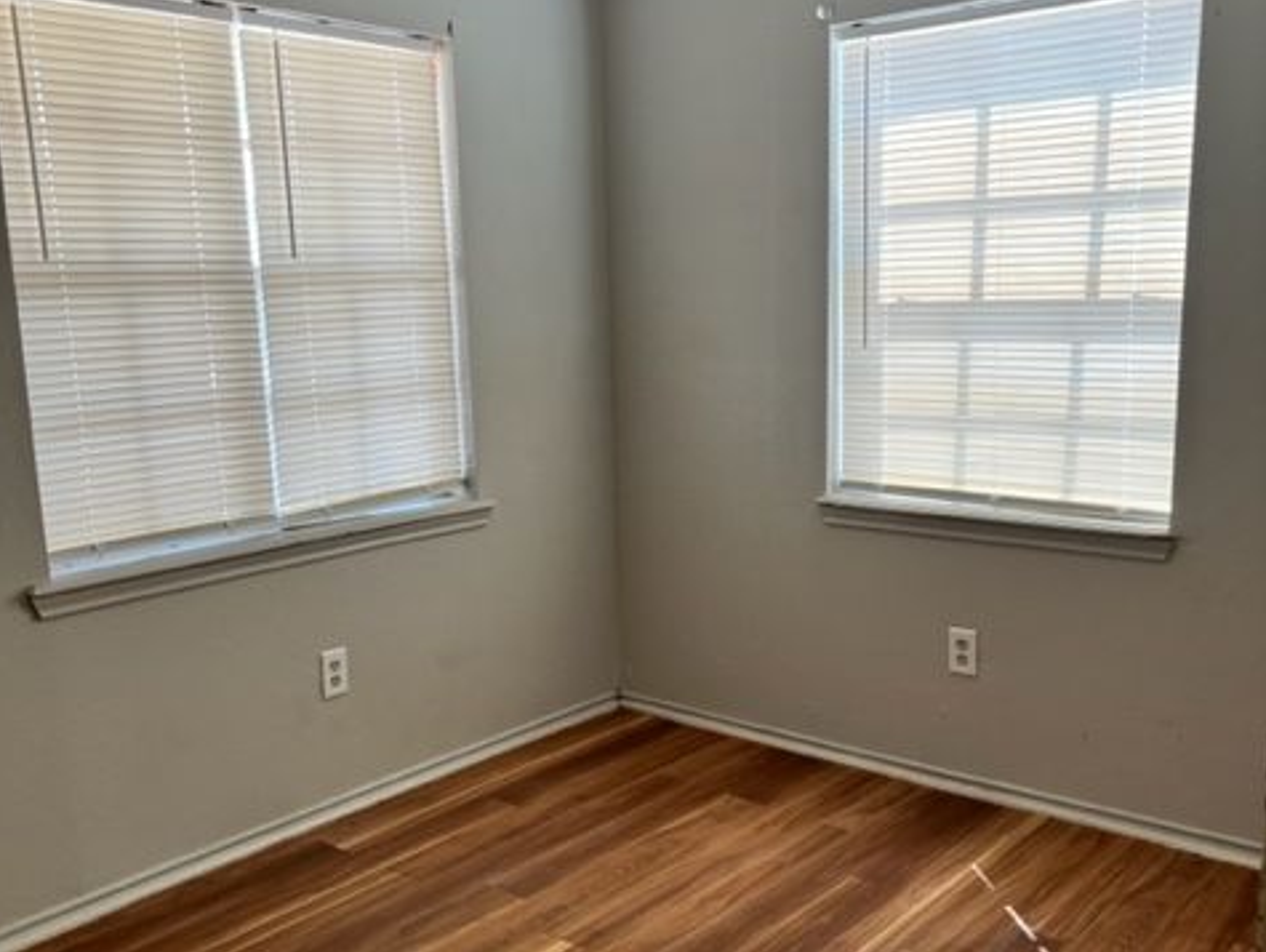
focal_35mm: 35
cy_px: 528
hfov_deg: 52.6
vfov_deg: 40.7
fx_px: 1281
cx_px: 632
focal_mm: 5.1
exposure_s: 1/143
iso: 64
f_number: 1.6
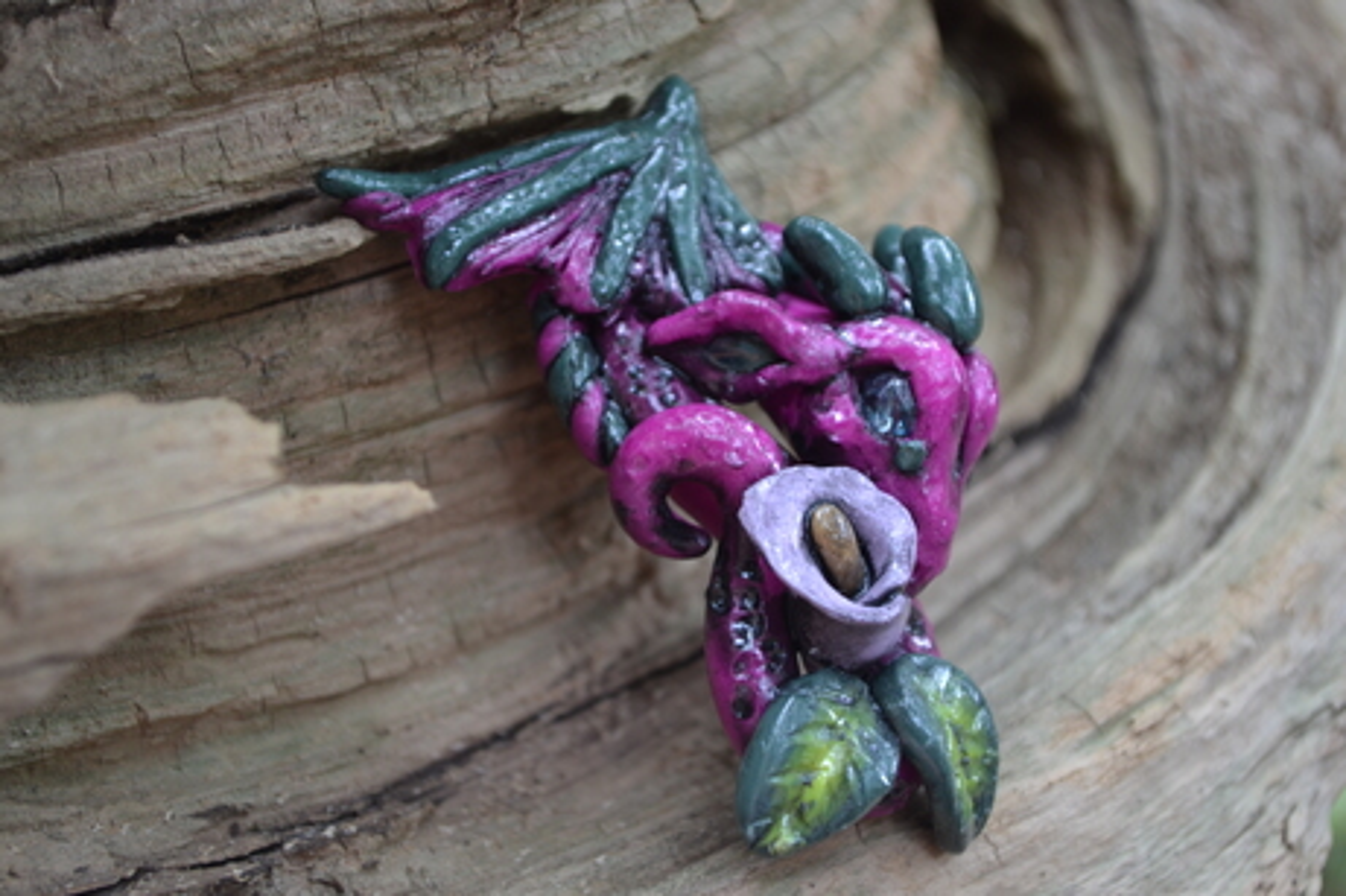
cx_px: 673
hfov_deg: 24.6
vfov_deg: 16.5
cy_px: 448
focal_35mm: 82
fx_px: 3083
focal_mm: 55
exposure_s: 1/60
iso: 400
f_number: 5.6
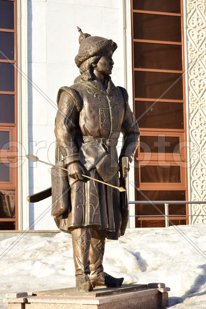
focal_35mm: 99
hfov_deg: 13.8
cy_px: 154
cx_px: 103
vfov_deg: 20.6
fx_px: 849
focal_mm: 66
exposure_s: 1/80
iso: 100
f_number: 9
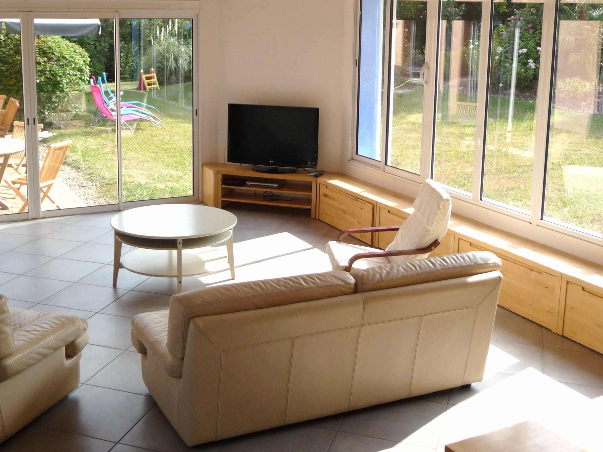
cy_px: 153
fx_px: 801
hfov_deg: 41.1
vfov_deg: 31.3
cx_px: 257
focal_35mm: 46
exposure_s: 1/250
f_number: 3.5
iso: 100
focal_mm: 5.3
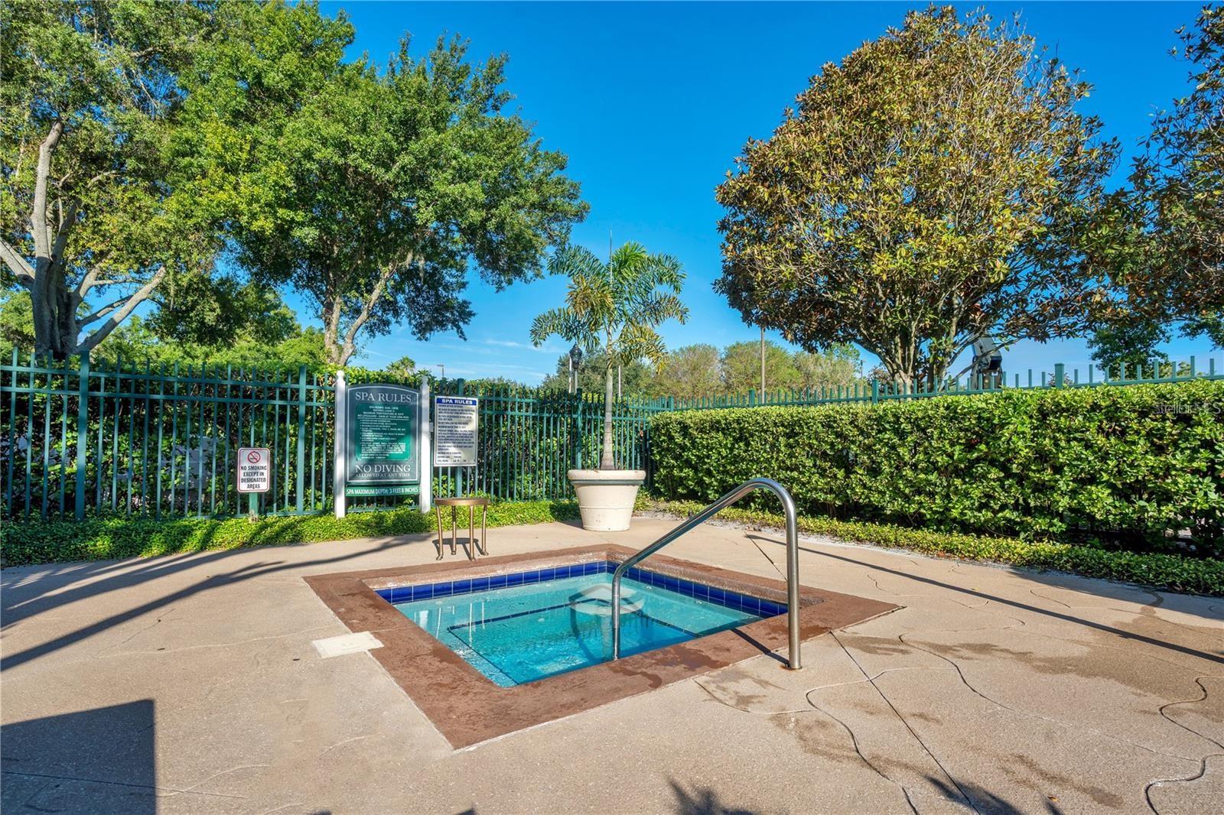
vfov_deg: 73.7
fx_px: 544
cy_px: 408
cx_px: 612
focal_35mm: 16
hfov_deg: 96.7
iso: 100
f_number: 10
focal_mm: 16
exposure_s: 1/160
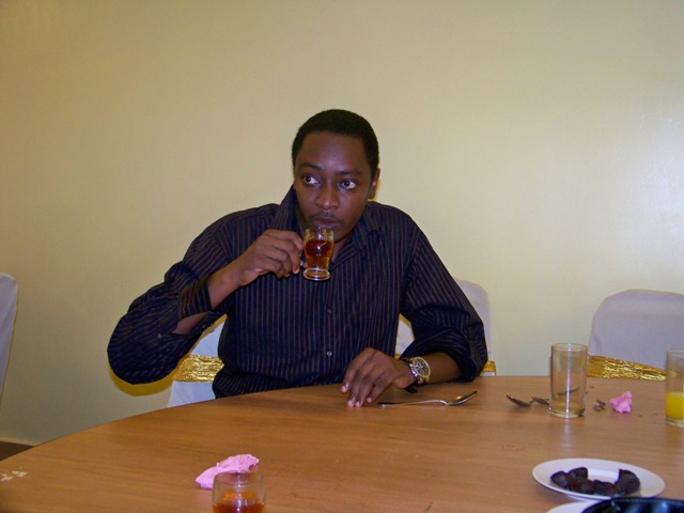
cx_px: 342
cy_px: 256
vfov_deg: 35.1
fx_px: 810
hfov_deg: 45.8
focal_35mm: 41
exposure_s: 1/30
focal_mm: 7.6
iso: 200
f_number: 2.8
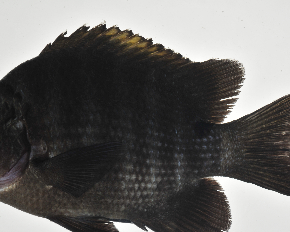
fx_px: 1851
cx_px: 130
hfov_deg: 9.0
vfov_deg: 7.2
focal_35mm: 216
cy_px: 132
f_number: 25
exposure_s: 1/60
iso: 200
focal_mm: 105
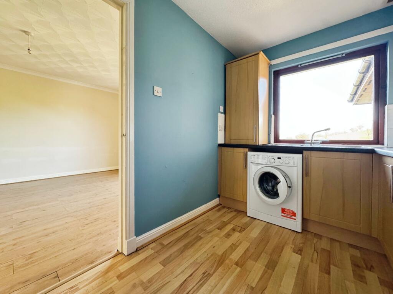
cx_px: 196
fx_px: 159
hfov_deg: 102.1
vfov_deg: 85.7
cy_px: 147
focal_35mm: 14
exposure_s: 1/87
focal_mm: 2.22
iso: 320
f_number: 2.2
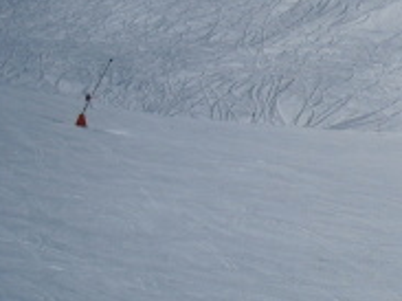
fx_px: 1068
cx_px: 510
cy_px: 35
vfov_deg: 15.9
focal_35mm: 92
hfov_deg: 19.8
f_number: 5.6
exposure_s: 1/1500
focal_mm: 5.7
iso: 64
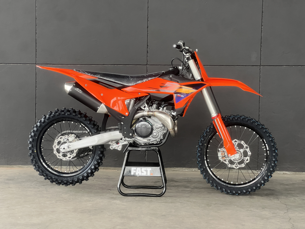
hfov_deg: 25.3
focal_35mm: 77
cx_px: 152
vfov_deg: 19.1
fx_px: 678
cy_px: 114
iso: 200
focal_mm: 9
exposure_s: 1/71
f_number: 2.8
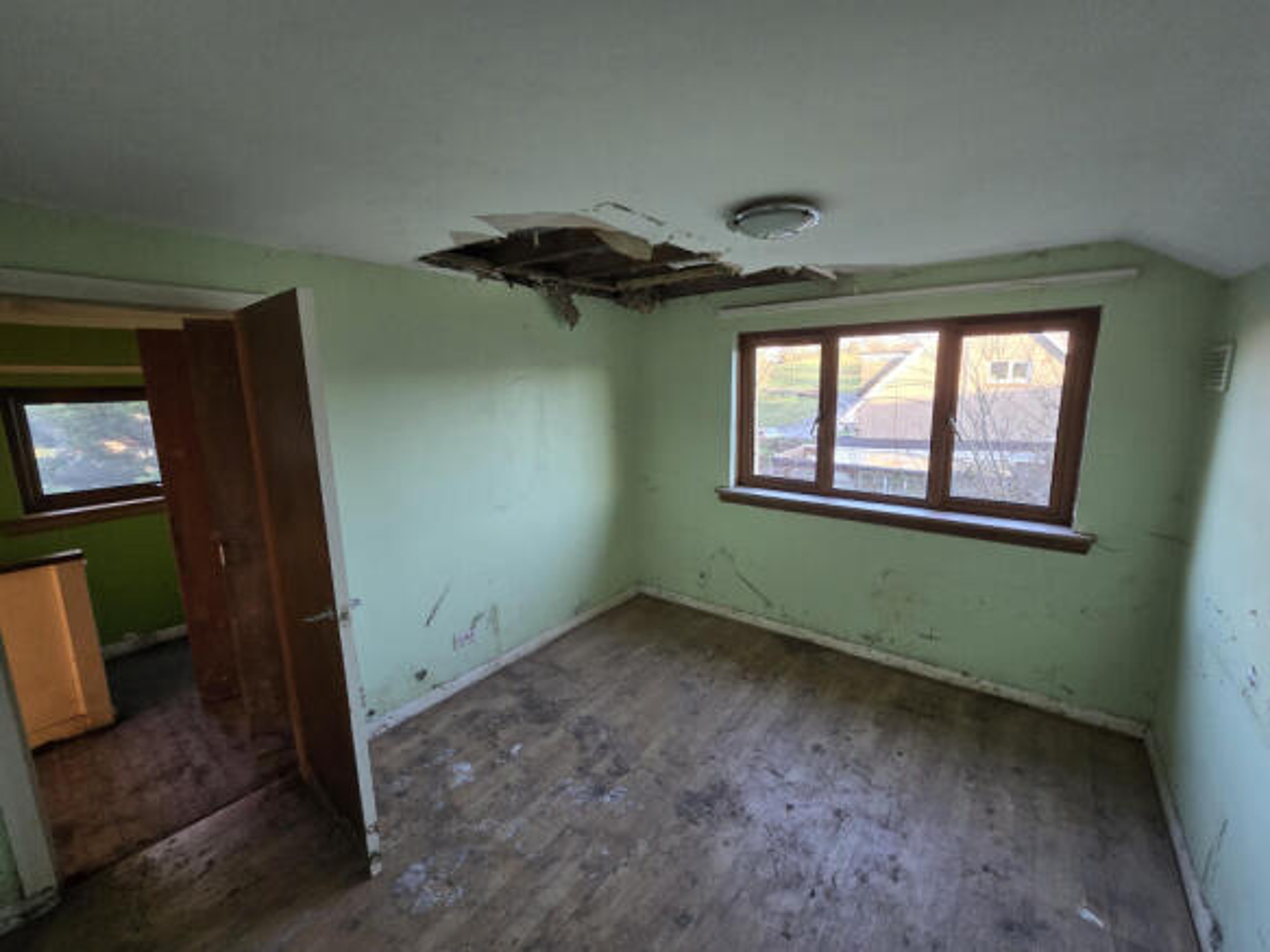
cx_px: 635
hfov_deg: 106.2
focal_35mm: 13
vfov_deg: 89.9
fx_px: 477
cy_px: 476
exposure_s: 1/50
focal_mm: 2.2
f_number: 2.2
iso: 200
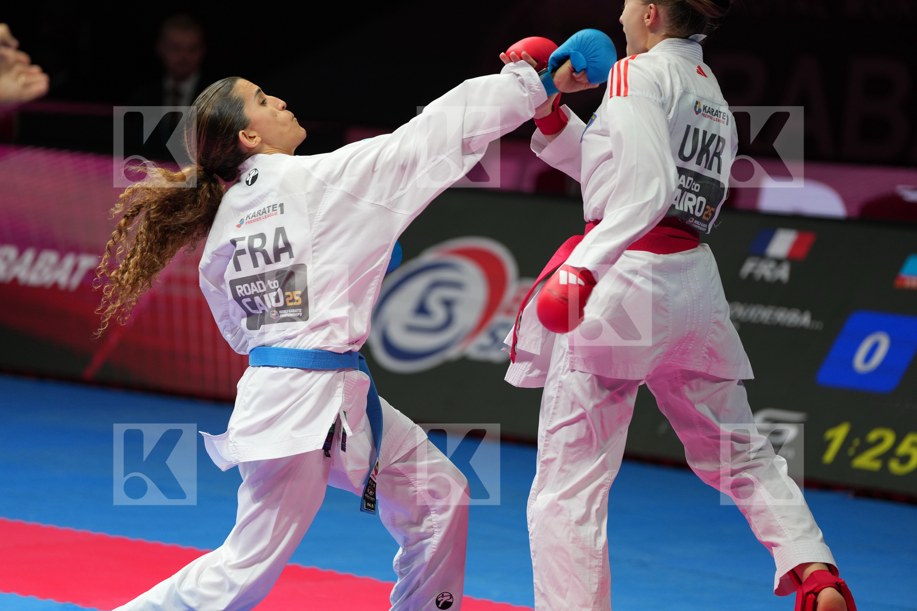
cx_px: 458
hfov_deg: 10.4
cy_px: 306
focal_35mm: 197
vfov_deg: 7.0
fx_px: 5017
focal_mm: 197
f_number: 2.8
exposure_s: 1/1000
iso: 640
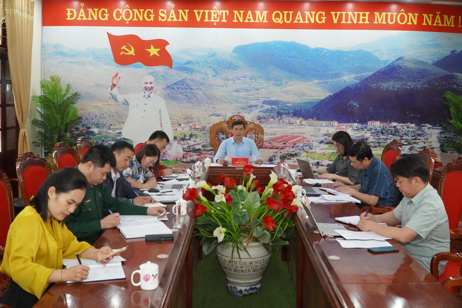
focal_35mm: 36
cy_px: 154
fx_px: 462
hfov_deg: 53.1
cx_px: 231
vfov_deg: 36.9
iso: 3200
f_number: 4
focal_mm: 24
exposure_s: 1/160
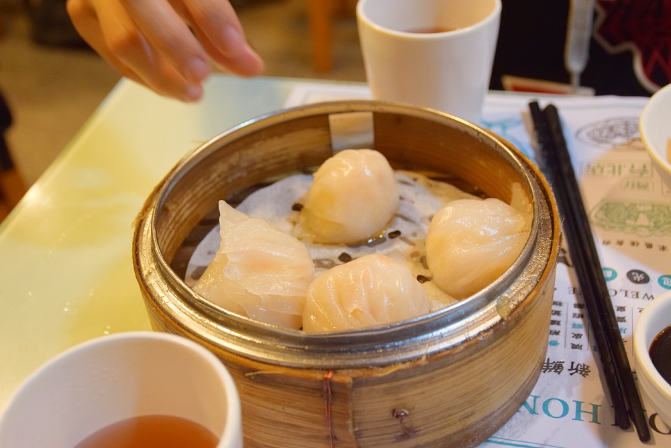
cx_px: 336
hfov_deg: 38.9
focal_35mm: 51
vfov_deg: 26.5
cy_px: 224
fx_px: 951
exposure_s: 1/80
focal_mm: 34
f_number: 5.6
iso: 1100
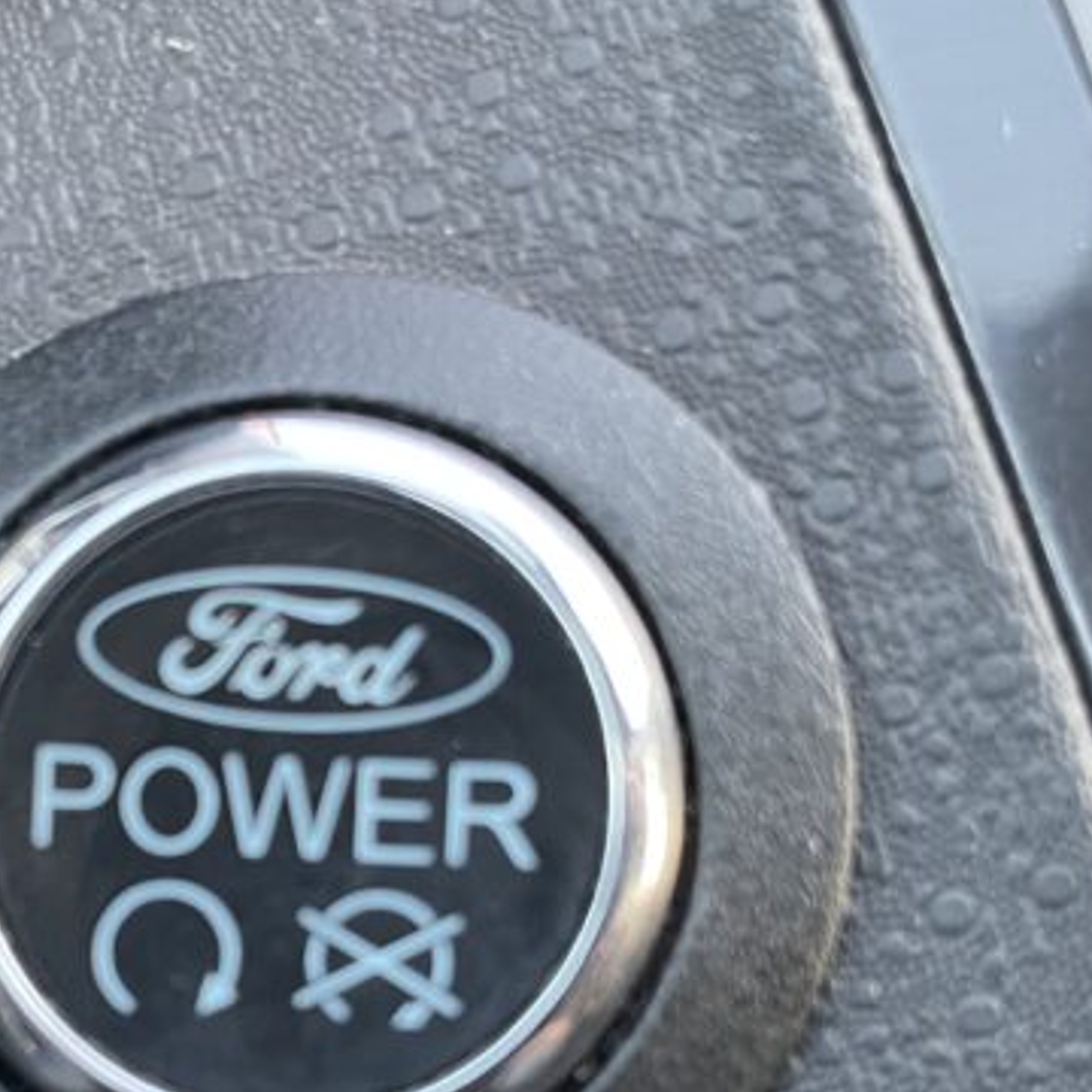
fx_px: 1820
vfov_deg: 32.4
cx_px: 243
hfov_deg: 32.6
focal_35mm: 51
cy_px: 895
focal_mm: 4.2
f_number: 1.6
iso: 500
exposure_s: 1/42
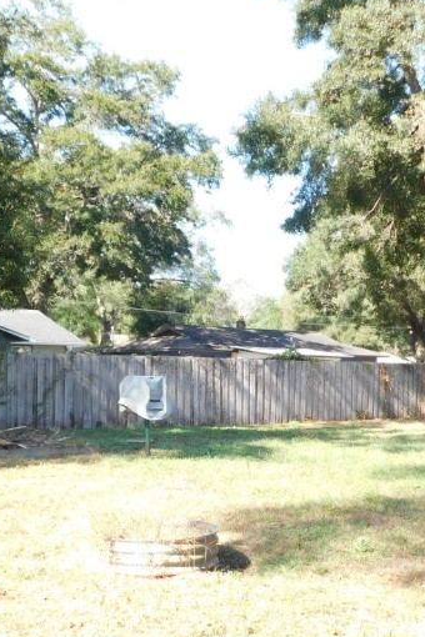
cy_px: 410
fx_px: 850
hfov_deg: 28.1
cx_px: 226
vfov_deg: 40.7
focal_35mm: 48
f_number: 3
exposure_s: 1/250
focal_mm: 4
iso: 125
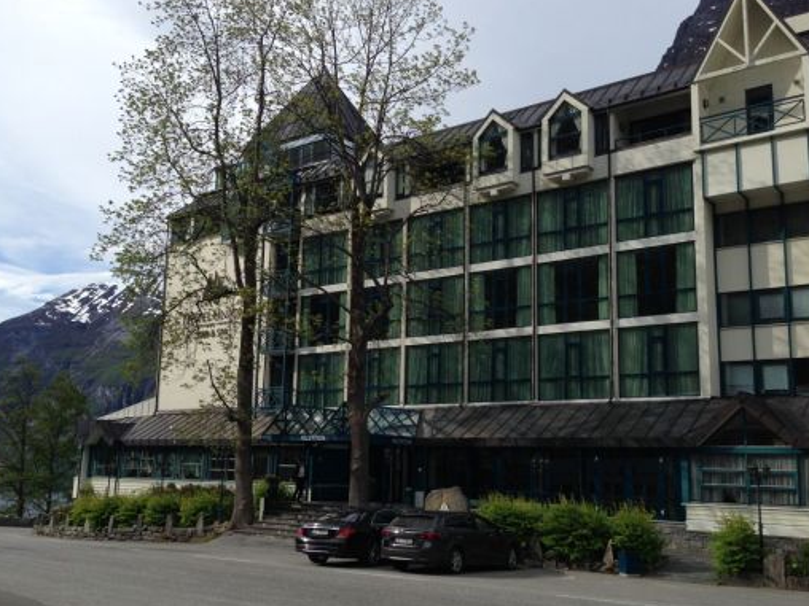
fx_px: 911
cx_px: 358
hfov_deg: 47.8
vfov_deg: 36.8
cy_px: 321
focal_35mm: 39
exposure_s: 1/1938
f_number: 2.4
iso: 50
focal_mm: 4.12
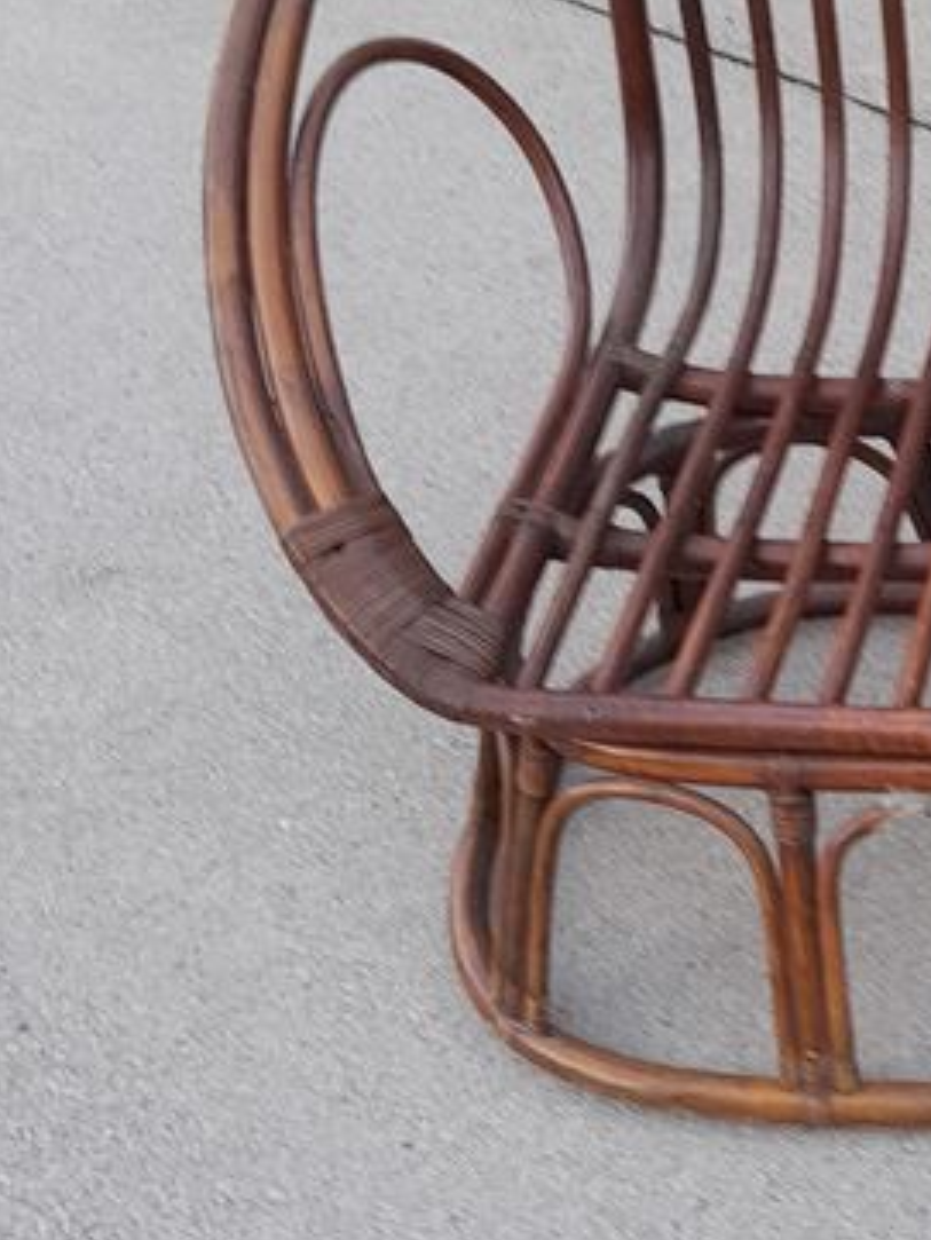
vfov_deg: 27.0
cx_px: 1161
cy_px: 721
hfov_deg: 19.1
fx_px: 2580
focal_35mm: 72
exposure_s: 1/50
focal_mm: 3.98
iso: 50
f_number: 1.8
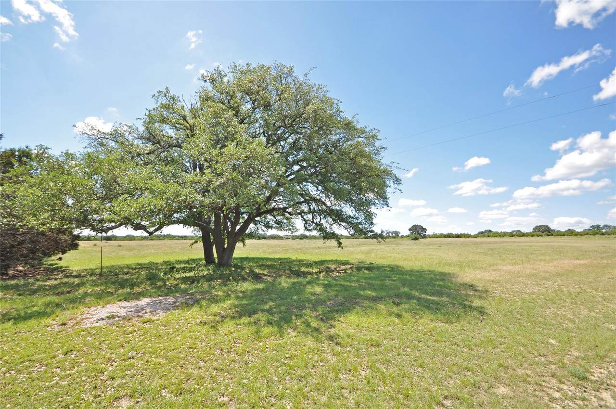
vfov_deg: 77.2
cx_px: 308
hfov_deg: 100.5
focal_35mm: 15
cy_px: 204
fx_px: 256
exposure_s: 1/500
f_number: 5.6
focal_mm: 10
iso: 250
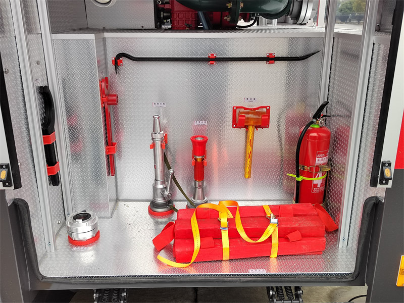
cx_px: 202
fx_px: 397
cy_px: 152
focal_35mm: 34
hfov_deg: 54.0
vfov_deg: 41.8
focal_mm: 5.52
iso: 192
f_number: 1.9
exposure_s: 1/100
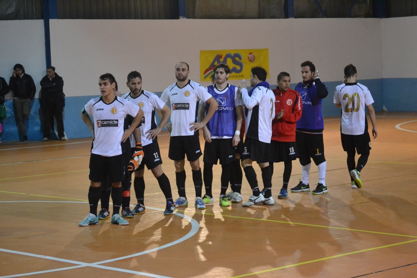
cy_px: 139
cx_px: 208
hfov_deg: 20.6
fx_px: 1147
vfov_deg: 13.8
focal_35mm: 99
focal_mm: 66
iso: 3200
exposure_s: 1/100
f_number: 4.2
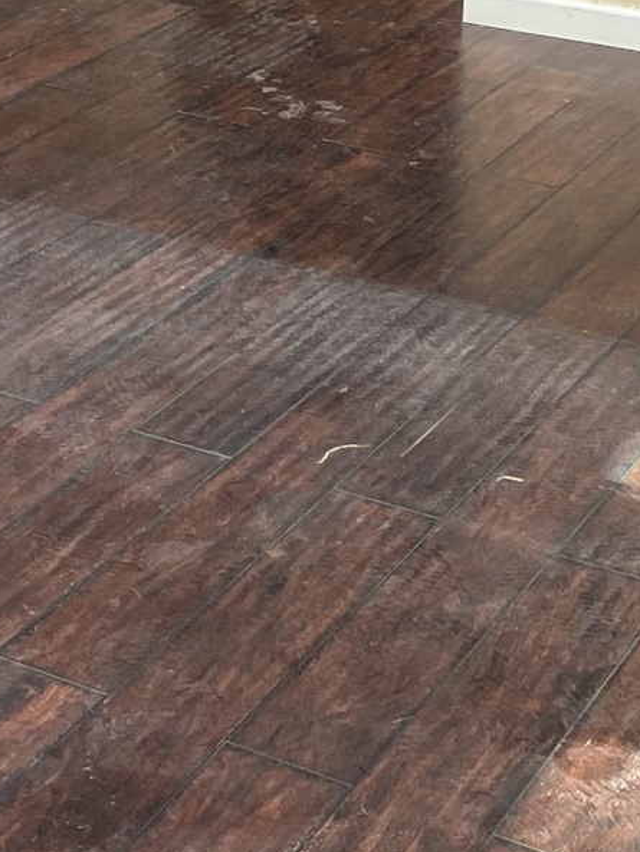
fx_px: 2489
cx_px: -46
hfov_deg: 14.4
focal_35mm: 101
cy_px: 55
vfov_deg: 19.0
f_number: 1.6
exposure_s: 1/121
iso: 100
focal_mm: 4.2
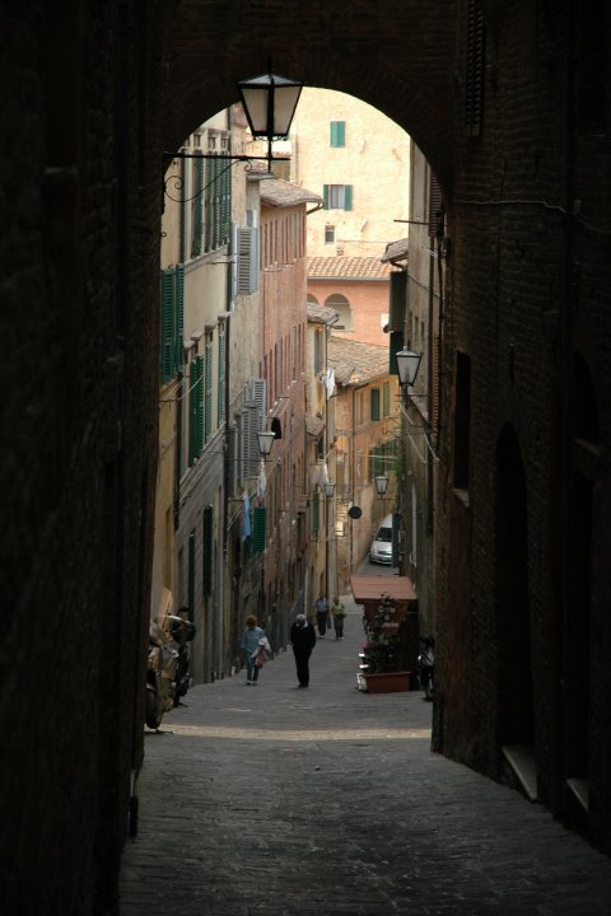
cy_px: 458
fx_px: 2673
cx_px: 306
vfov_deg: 19.5
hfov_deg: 13.0
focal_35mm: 105
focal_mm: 70
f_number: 4.5
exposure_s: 1/60
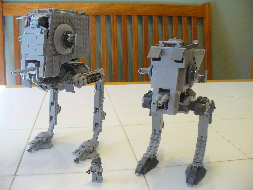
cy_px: 95
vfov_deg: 38.7
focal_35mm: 37
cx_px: 126
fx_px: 270
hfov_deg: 50.1
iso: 100
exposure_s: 1/30
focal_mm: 6.1
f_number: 2.8
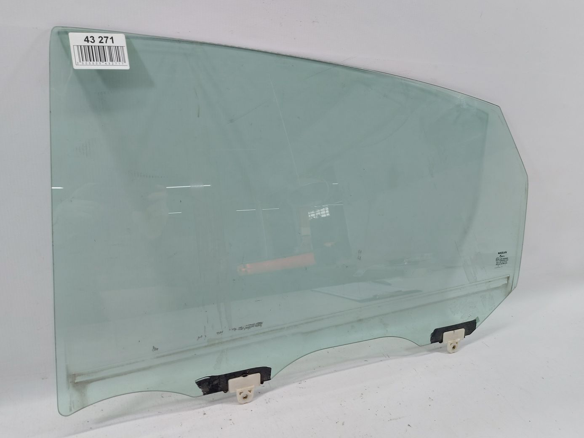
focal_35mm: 24
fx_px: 405
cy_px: 219
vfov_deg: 56.8
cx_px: 292
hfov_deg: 71.6
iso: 64
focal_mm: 5.23
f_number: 1.8
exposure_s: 1/50
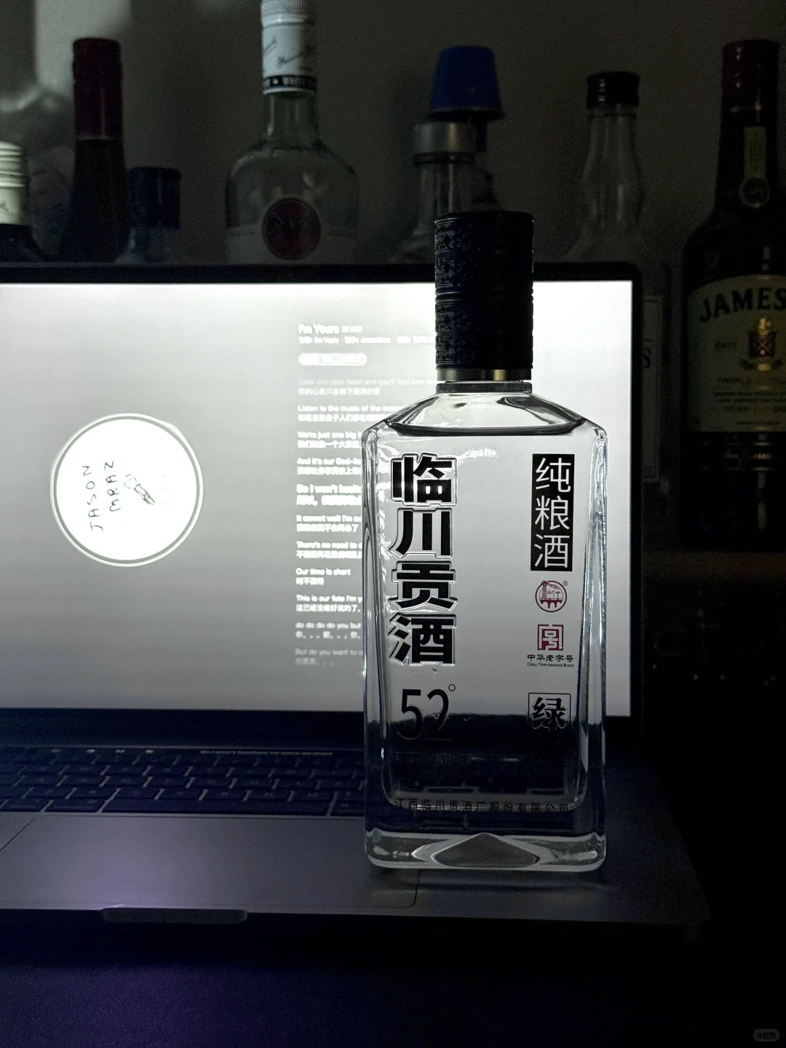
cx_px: 393
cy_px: 524
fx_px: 1453
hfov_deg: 30.3
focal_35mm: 48
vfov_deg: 39.7
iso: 250
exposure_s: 1/60
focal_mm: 6.76
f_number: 1.78
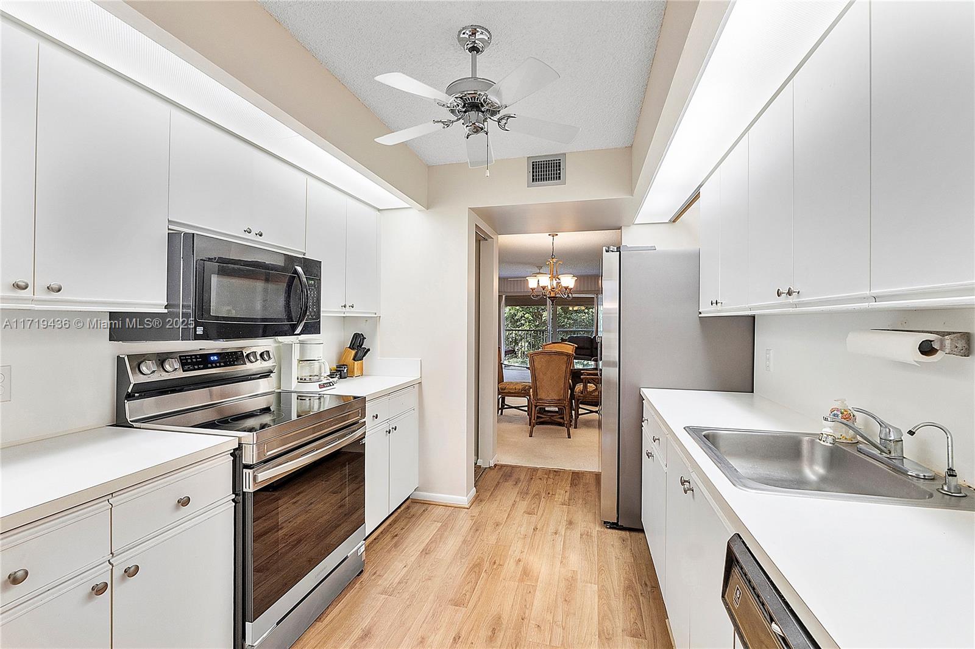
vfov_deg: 77.3
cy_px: 324
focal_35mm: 15
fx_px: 406
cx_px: 488
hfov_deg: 100.4
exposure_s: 1/25
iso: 250
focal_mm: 10
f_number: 7.1
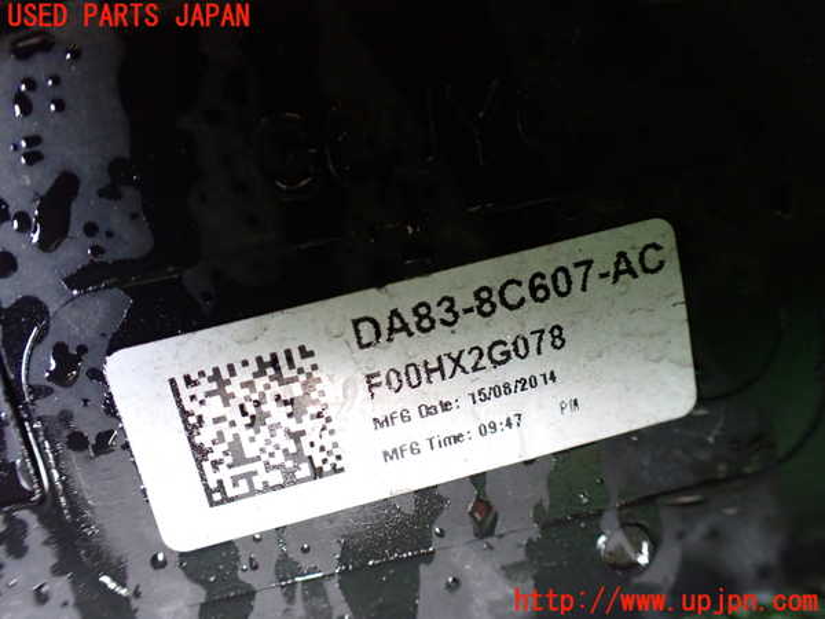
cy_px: 310
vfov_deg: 46.8
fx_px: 715
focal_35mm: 30
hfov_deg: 60.0
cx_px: 412
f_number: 2.3
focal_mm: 5.4
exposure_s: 1/80
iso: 800
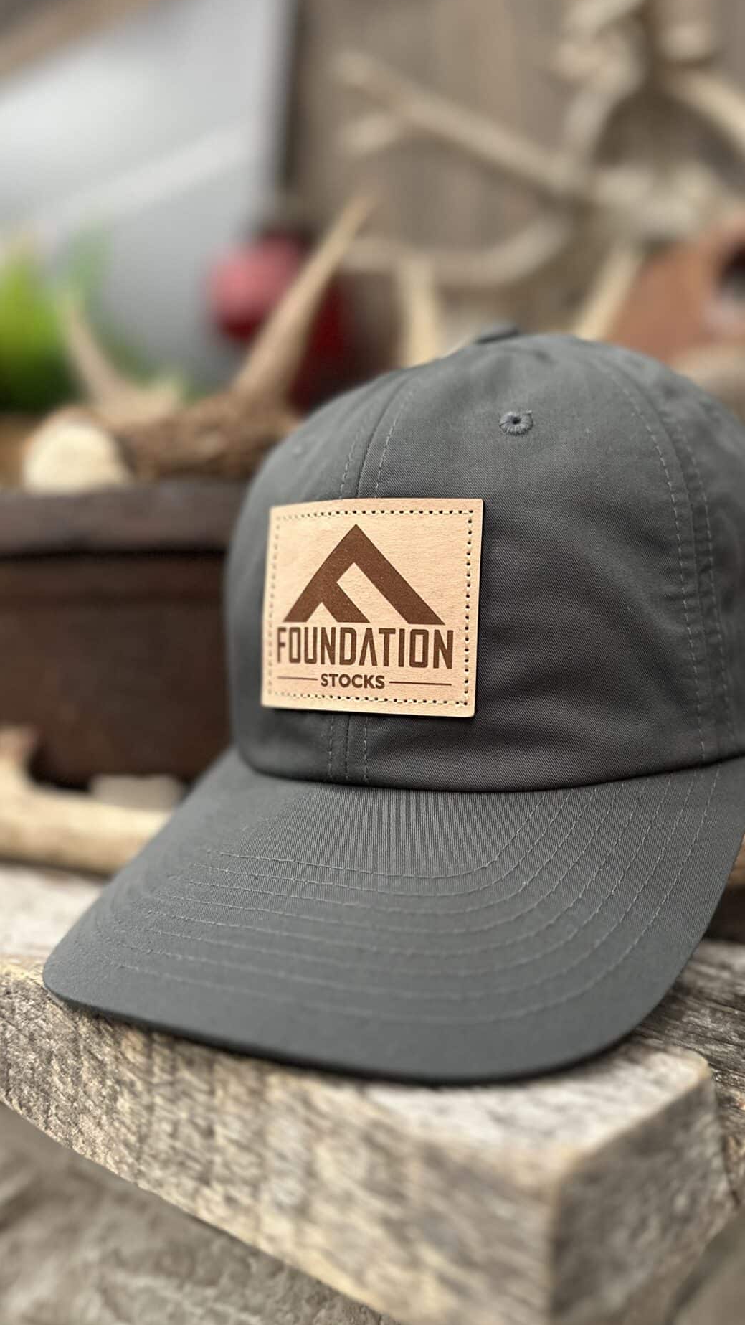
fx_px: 1018
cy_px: 713
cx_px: 470
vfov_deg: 66.0
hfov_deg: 39.9
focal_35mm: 29
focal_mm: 6.86
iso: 640
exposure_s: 1/40
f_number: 1.78
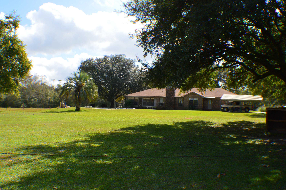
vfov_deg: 34.1
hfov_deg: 49.6
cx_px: 143
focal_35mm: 39
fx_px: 310
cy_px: 95
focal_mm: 26
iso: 400
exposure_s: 1/250
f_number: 10
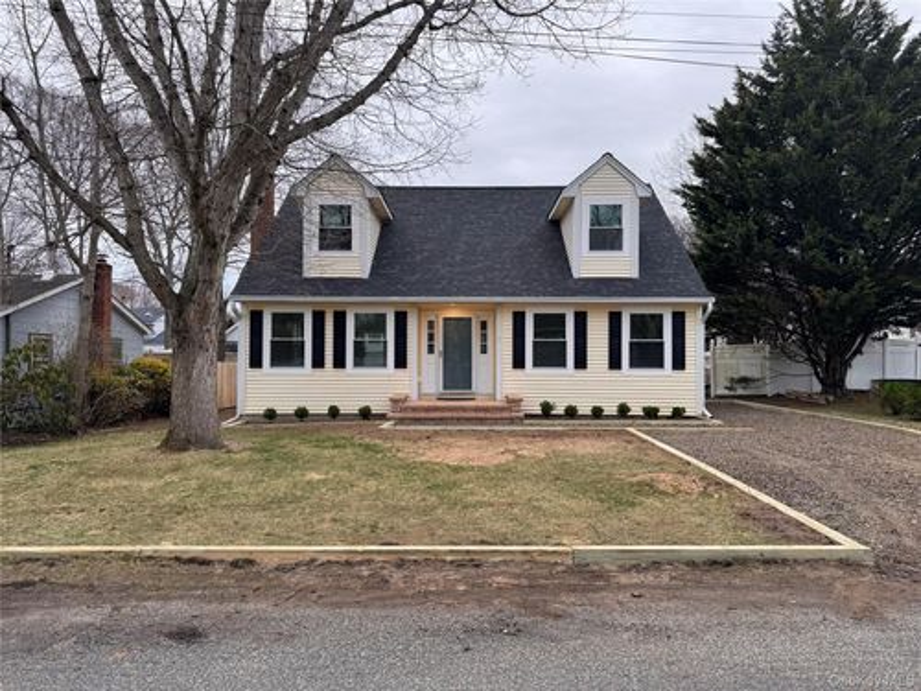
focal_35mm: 24
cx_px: 460
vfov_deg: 56.8
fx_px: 639
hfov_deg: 71.6
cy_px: 346
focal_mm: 6.76
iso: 50
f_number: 1.78
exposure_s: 1/136
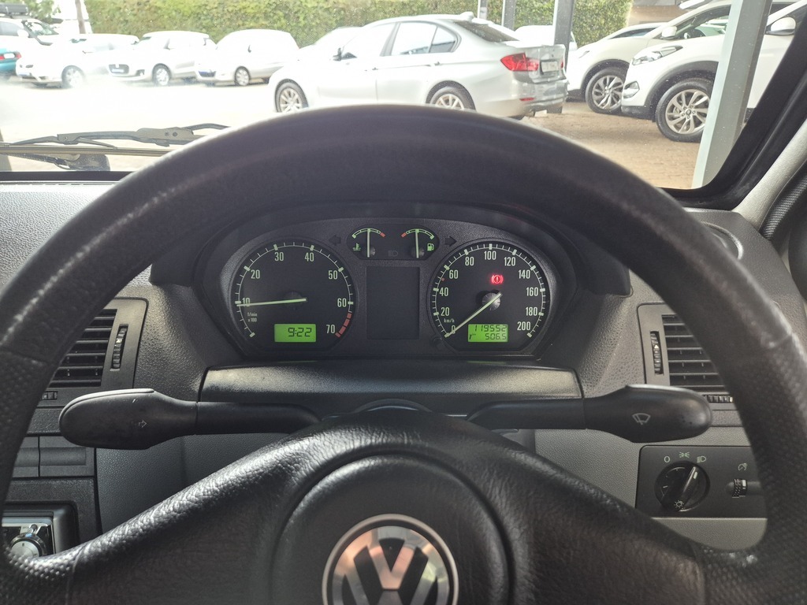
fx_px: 536
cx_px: 404
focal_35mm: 23
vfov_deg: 58.9
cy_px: 302
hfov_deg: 73.9
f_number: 1.8
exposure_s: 1/100
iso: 500
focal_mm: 5.4
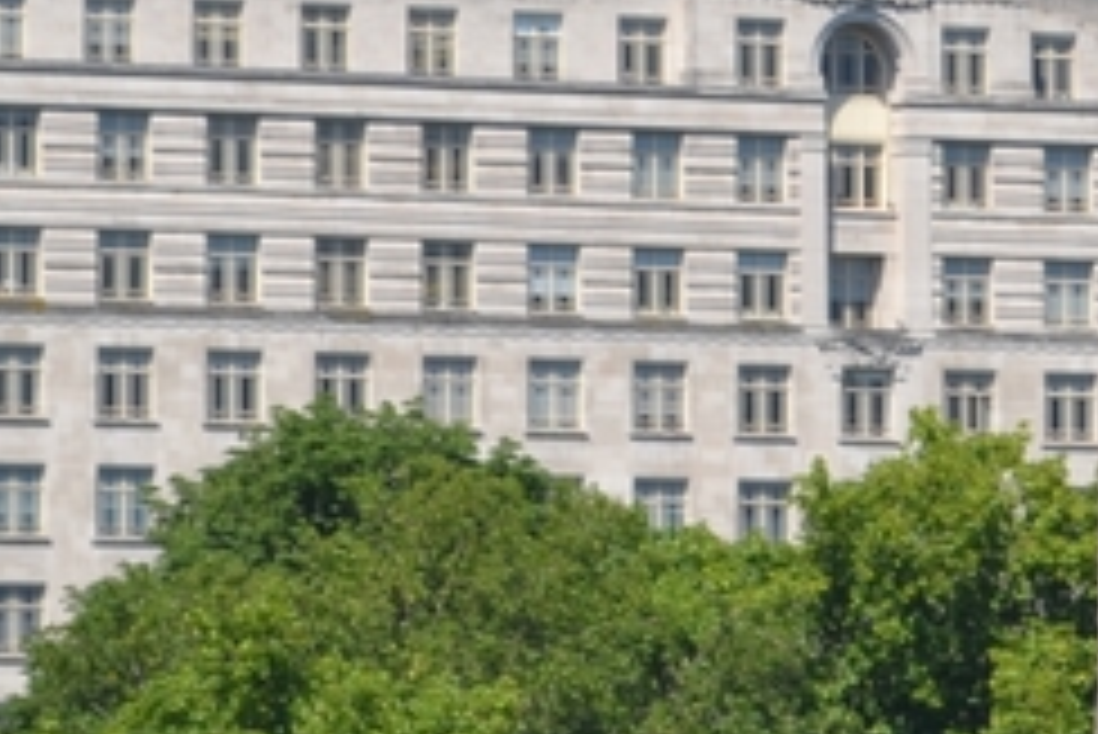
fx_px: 11882
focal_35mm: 389
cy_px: 356
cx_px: 1188
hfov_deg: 5.3
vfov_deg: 3.5
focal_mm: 55
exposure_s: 1/200
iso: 100
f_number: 7.1
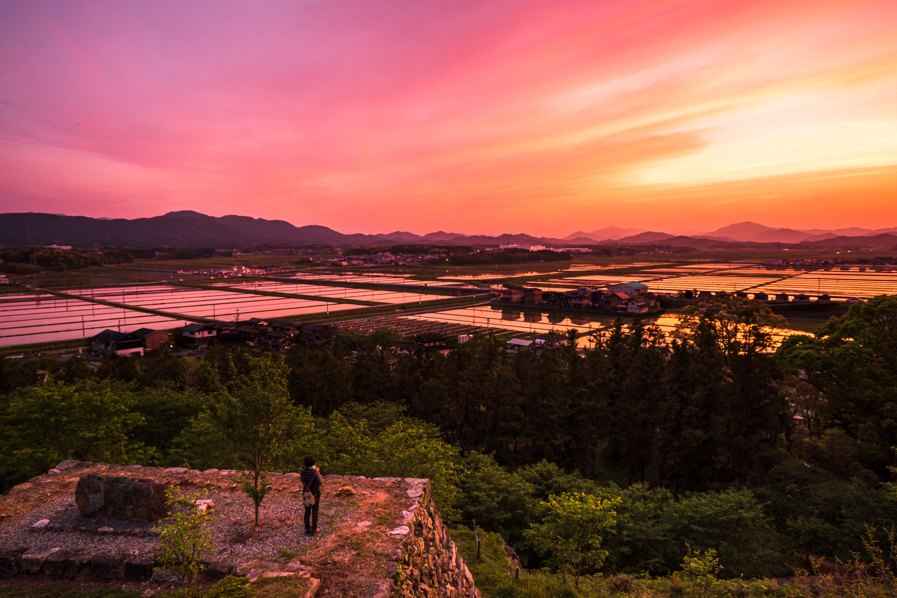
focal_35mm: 22
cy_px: 296
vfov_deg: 57.2
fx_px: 548
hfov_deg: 78.6
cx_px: 451
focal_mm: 21
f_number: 4
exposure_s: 1/125
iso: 250
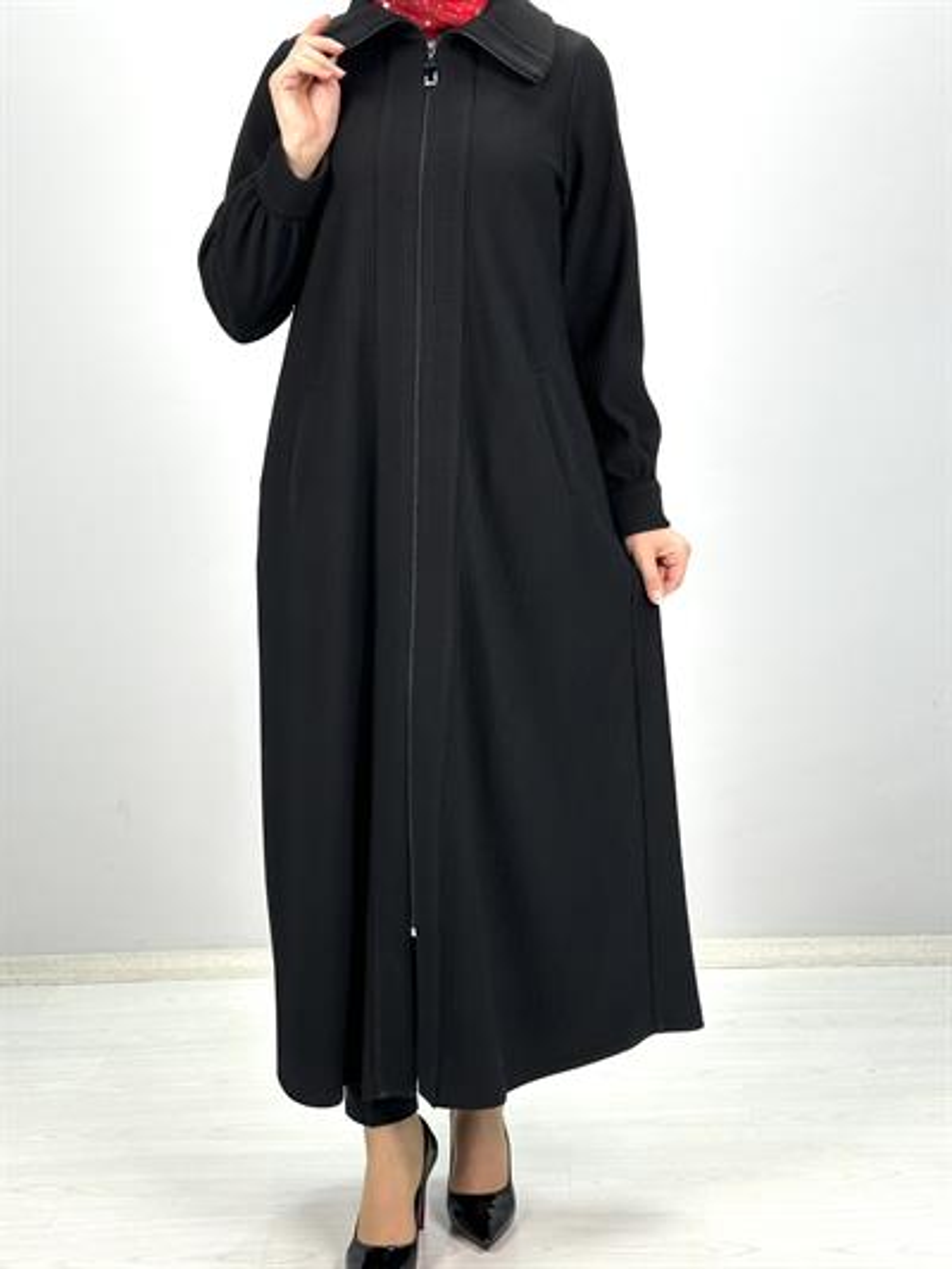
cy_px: 634
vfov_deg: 39.6
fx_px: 1759
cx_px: 476
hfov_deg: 30.3
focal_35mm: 48
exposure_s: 1/161
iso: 50
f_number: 1.78
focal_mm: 6.86
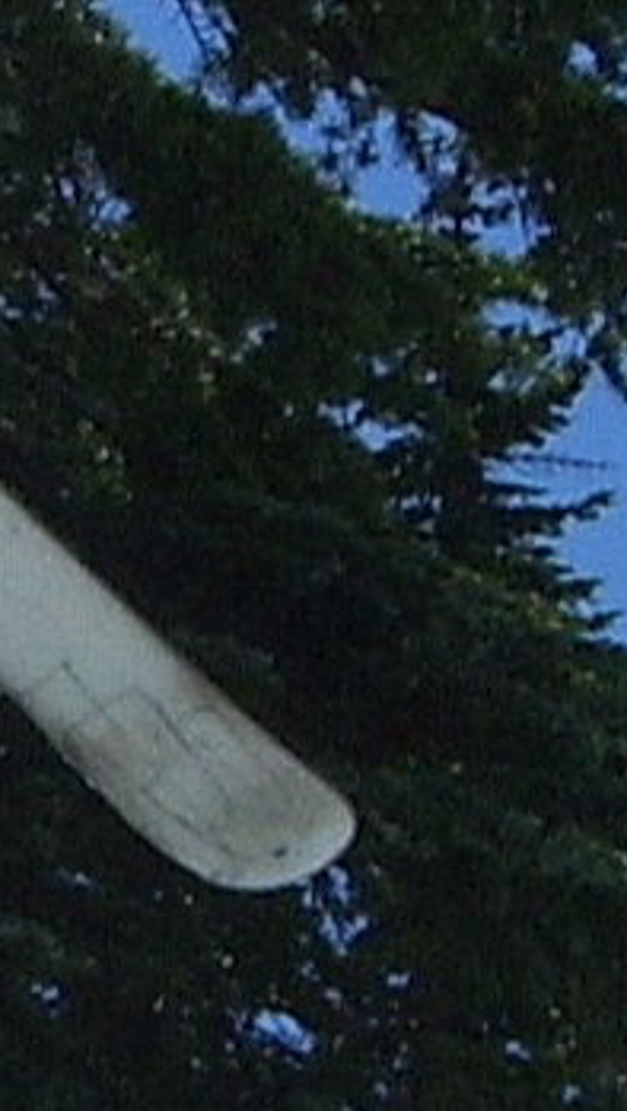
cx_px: -102
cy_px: 611
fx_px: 10730
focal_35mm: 364
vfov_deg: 5.9
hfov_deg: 3.3
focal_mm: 7.8
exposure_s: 1/800
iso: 50
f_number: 6.4
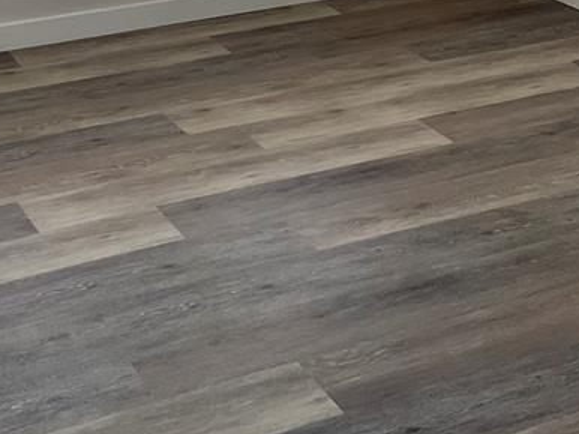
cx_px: 168
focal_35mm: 77
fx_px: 1287
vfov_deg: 18.3
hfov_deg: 25.1
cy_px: -57
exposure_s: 1/60
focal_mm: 3
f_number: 1.8
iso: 50
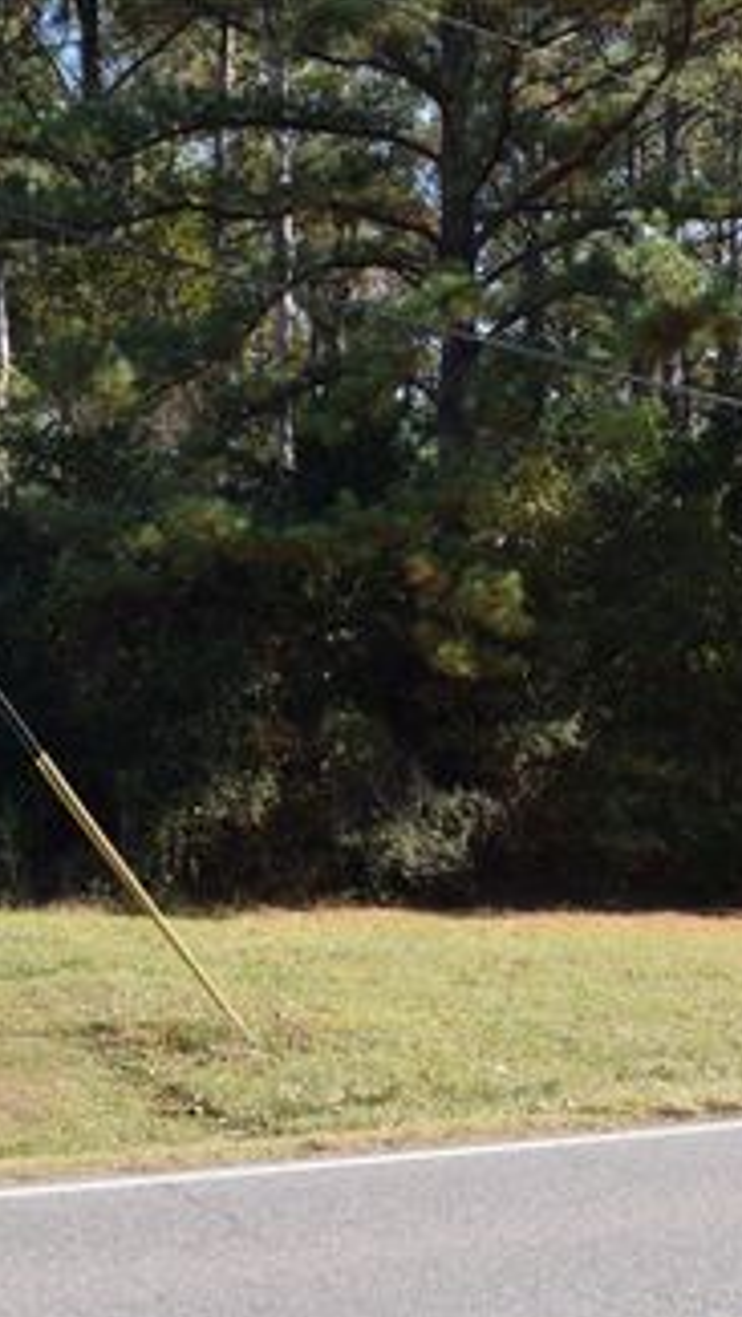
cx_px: 738
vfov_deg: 36.0
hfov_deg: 20.1
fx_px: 2027
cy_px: 667
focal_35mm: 58
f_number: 7.1
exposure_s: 1/200
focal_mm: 24
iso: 100
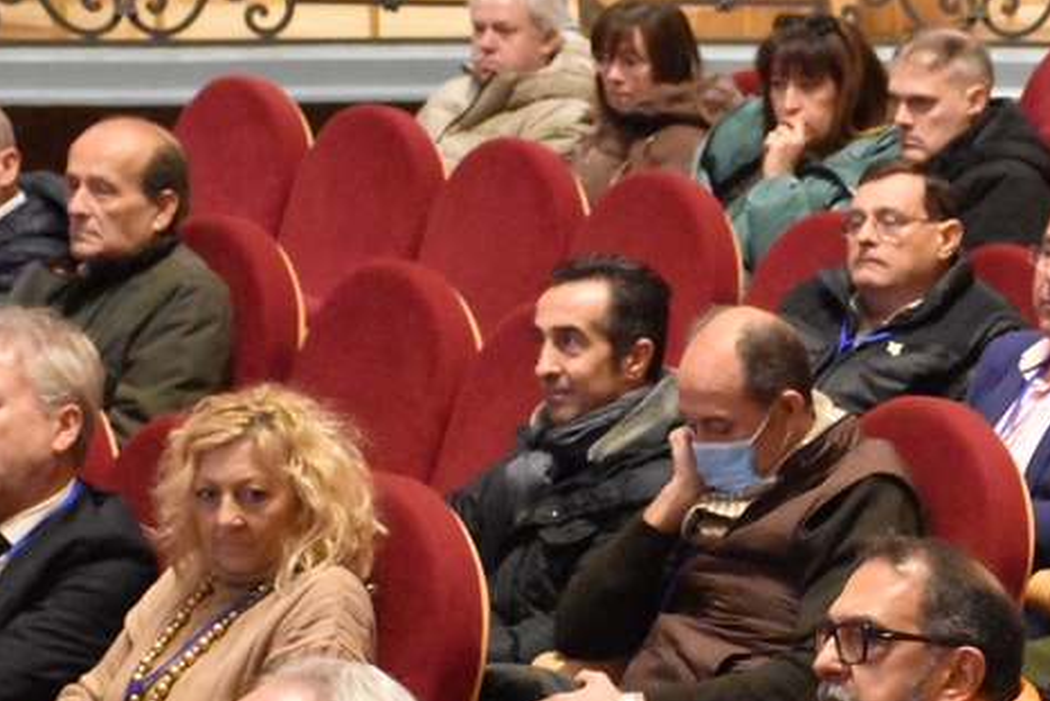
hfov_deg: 10.9
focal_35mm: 185
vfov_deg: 7.4
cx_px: 1255
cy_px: 739
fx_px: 5399
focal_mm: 48
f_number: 4.5
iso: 11400
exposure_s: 1/60
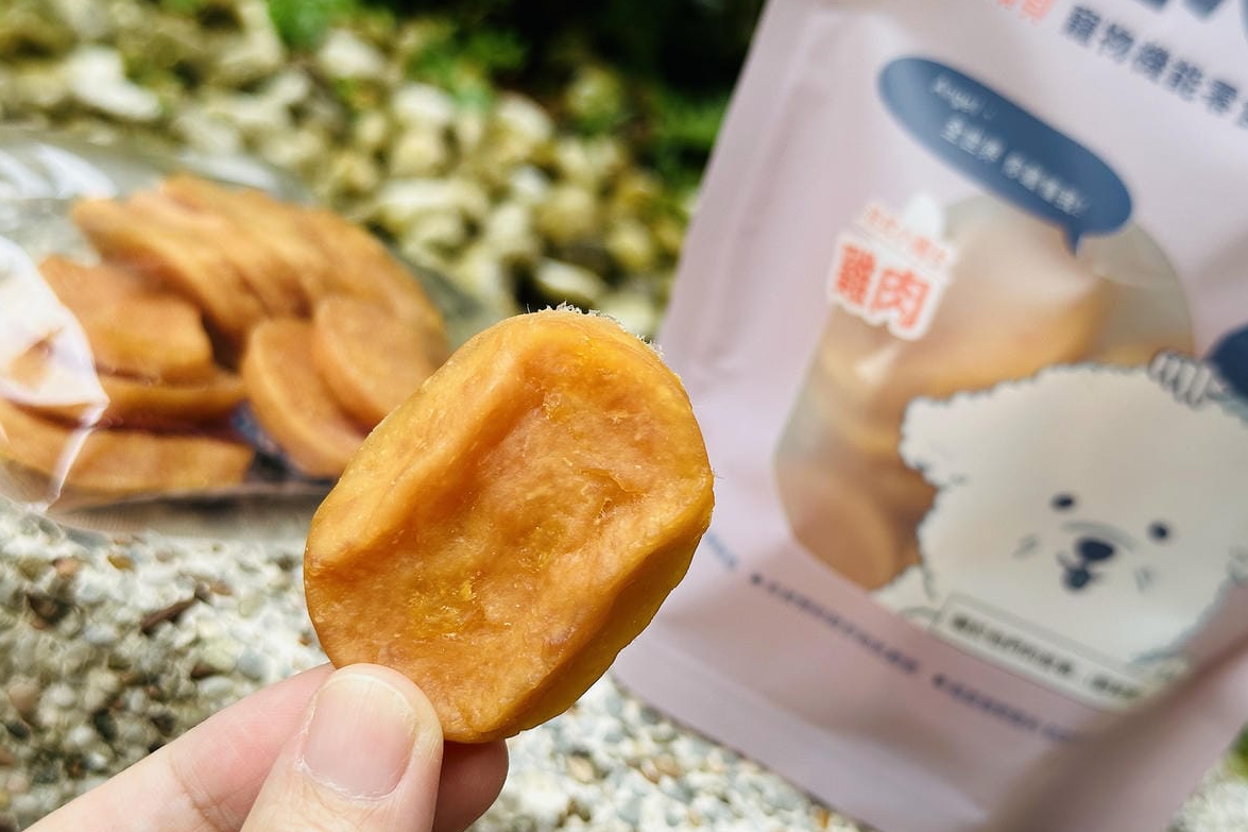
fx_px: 1768
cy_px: 438
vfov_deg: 26.5
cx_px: 626
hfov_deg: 38.9
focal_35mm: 51
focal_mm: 6.86
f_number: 1.78
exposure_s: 1/160
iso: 50
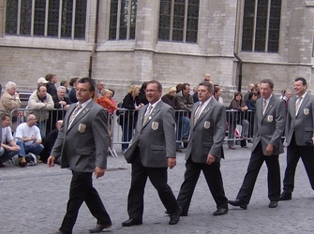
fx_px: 616
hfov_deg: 28.5
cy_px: 148
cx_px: 192
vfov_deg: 21.5
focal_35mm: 68
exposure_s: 1/148
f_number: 2.9
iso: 100
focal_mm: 6.4
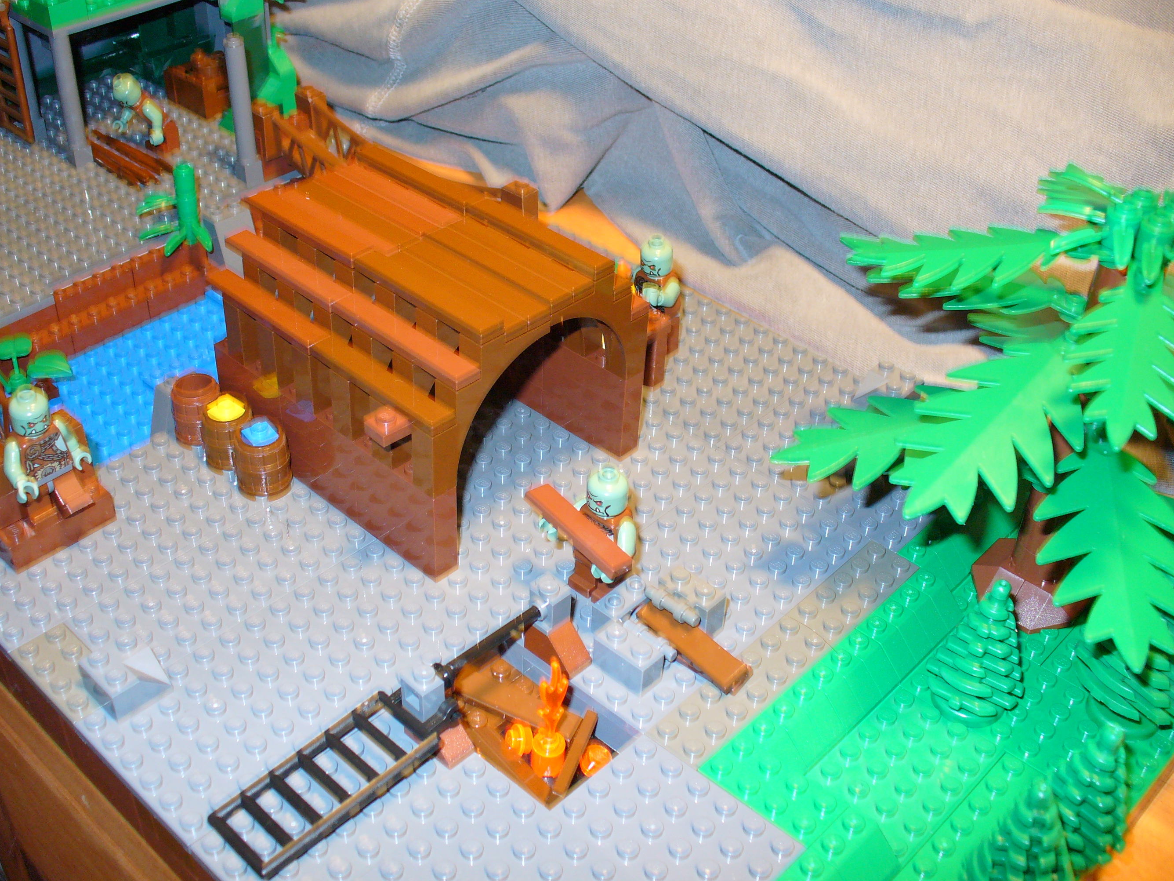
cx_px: 563
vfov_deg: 36.8
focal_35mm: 39
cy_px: 418
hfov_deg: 47.9
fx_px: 1323
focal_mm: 6.1
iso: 100
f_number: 2.8
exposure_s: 1/8
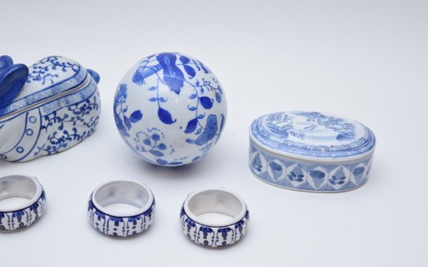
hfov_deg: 24.5
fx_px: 986
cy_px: 126
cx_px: 214
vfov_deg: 15.4
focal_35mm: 85
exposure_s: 1/125
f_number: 5.6
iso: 800
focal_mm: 55
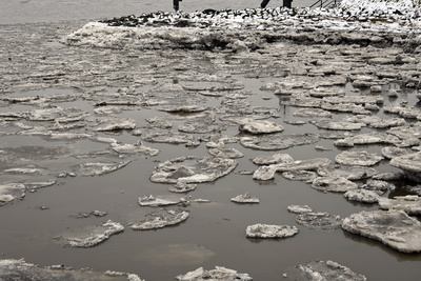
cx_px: 210
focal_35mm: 75
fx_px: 877
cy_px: 140
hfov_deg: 27.0
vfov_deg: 18.2
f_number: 6.3
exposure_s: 1/320
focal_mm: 50
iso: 100
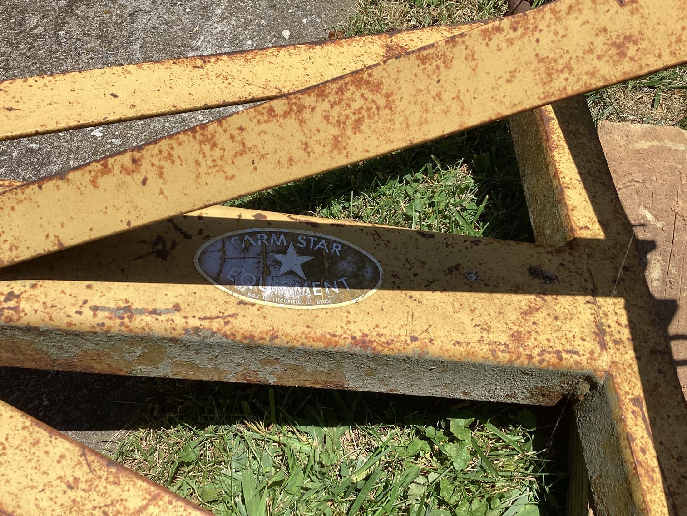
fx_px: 615
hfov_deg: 58.3
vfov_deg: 45.4
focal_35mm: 31
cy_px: 258
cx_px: 344
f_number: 2.4
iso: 25
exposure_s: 1/1508
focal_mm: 3.3
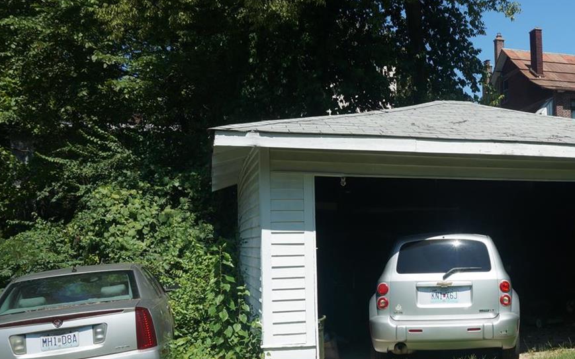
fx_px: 705
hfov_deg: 41.6
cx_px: 492
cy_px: 211
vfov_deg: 28.5
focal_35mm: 45
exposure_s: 1/160
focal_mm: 16
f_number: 9
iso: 100
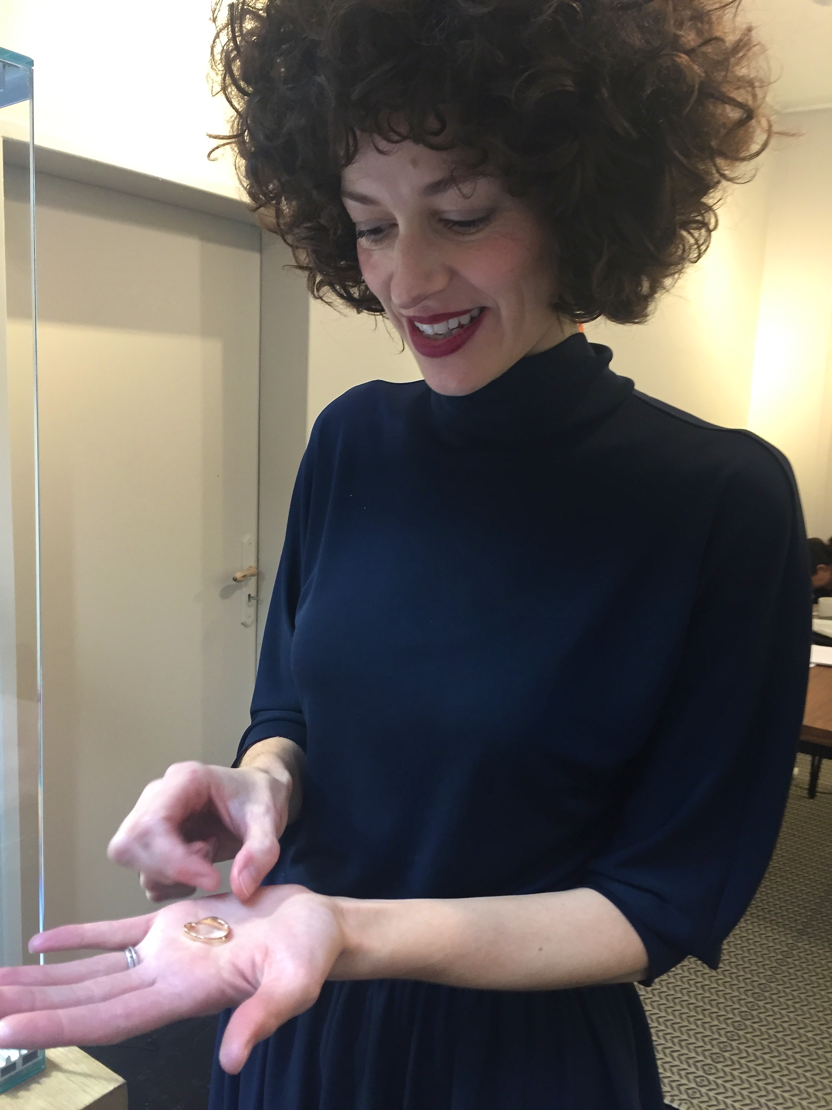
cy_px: 555
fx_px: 929
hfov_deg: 48.2
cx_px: 416
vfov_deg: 61.7
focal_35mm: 29
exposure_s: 1/33
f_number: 2.2
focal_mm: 4.15
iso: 125
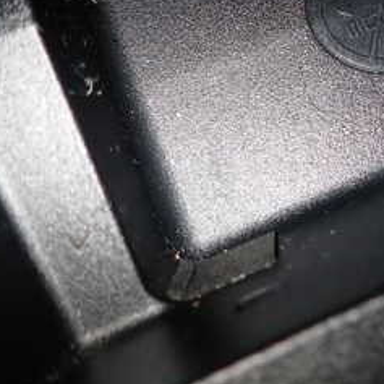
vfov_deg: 29.2
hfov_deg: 29.8
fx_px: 703
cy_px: 31
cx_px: 311
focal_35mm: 56
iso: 200
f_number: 5.6
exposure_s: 1/30
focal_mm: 4.5
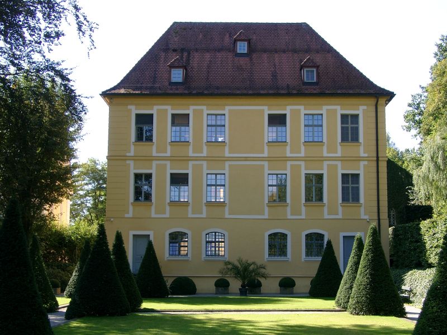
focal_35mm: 53
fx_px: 684
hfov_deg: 36.2
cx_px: 224
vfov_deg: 27.5
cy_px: 168
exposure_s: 1/178
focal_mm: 11.05
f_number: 4
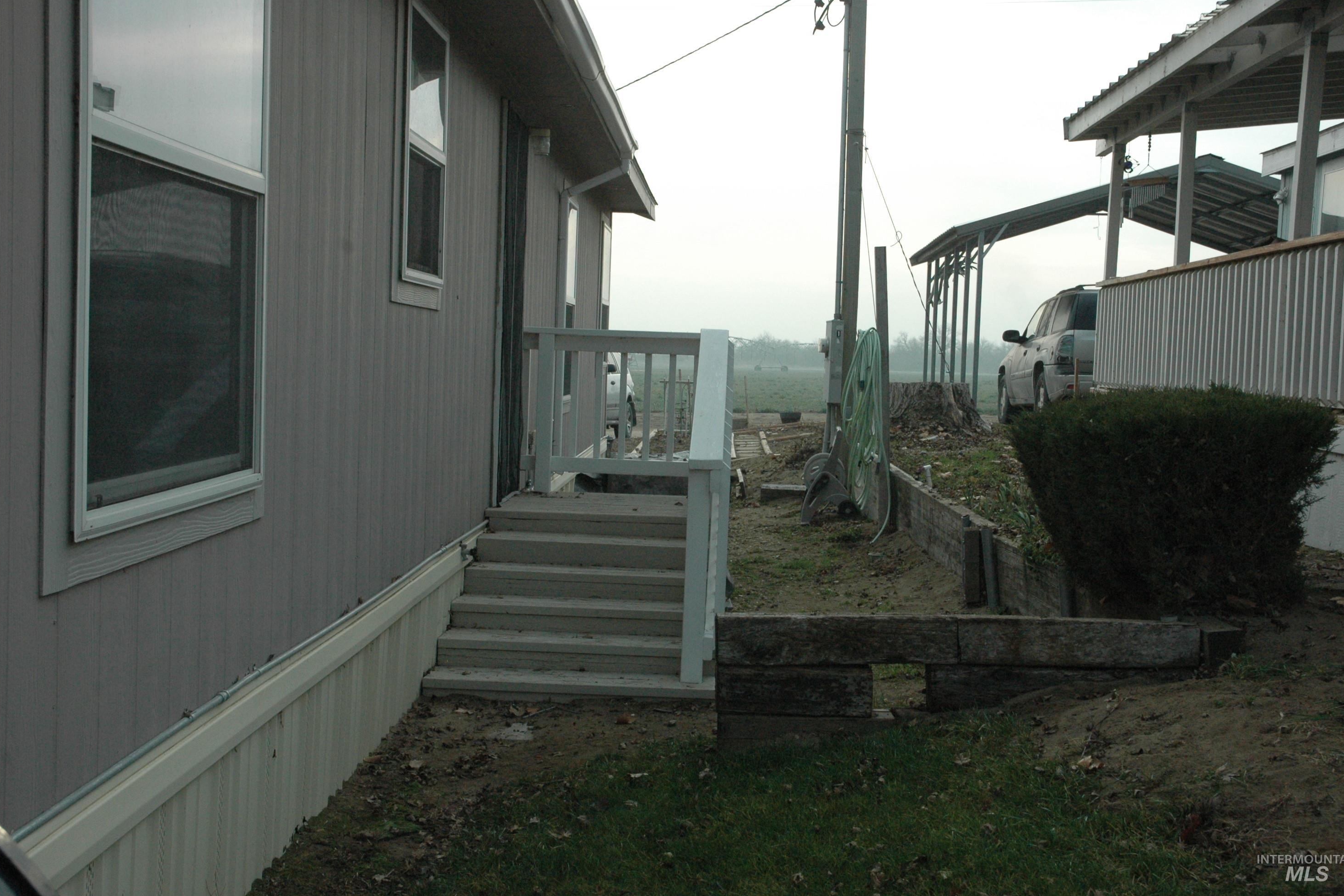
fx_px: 1662
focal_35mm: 45
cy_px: 449
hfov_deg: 44.0
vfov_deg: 30.2
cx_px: 675
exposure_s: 1/320
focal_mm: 29
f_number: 9
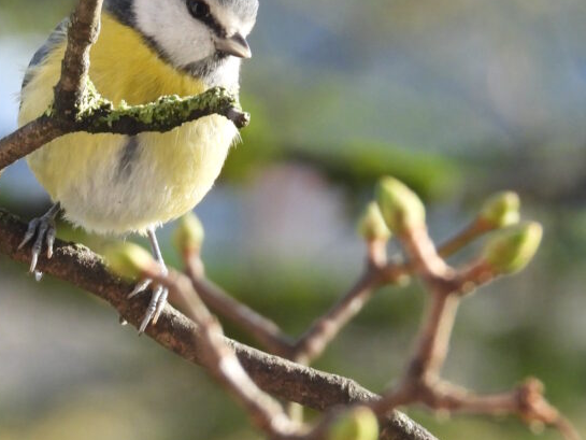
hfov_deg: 2.1
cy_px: 178
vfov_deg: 1.6
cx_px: 122
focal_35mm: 940
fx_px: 15916
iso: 400
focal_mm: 89.2
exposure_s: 1/200
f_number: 5
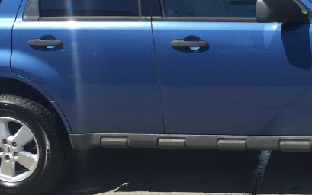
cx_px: 228
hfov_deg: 26.5
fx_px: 655
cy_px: 52
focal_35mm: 77
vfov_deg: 16.9
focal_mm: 4.15
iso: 32
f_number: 2.2
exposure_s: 1/1647
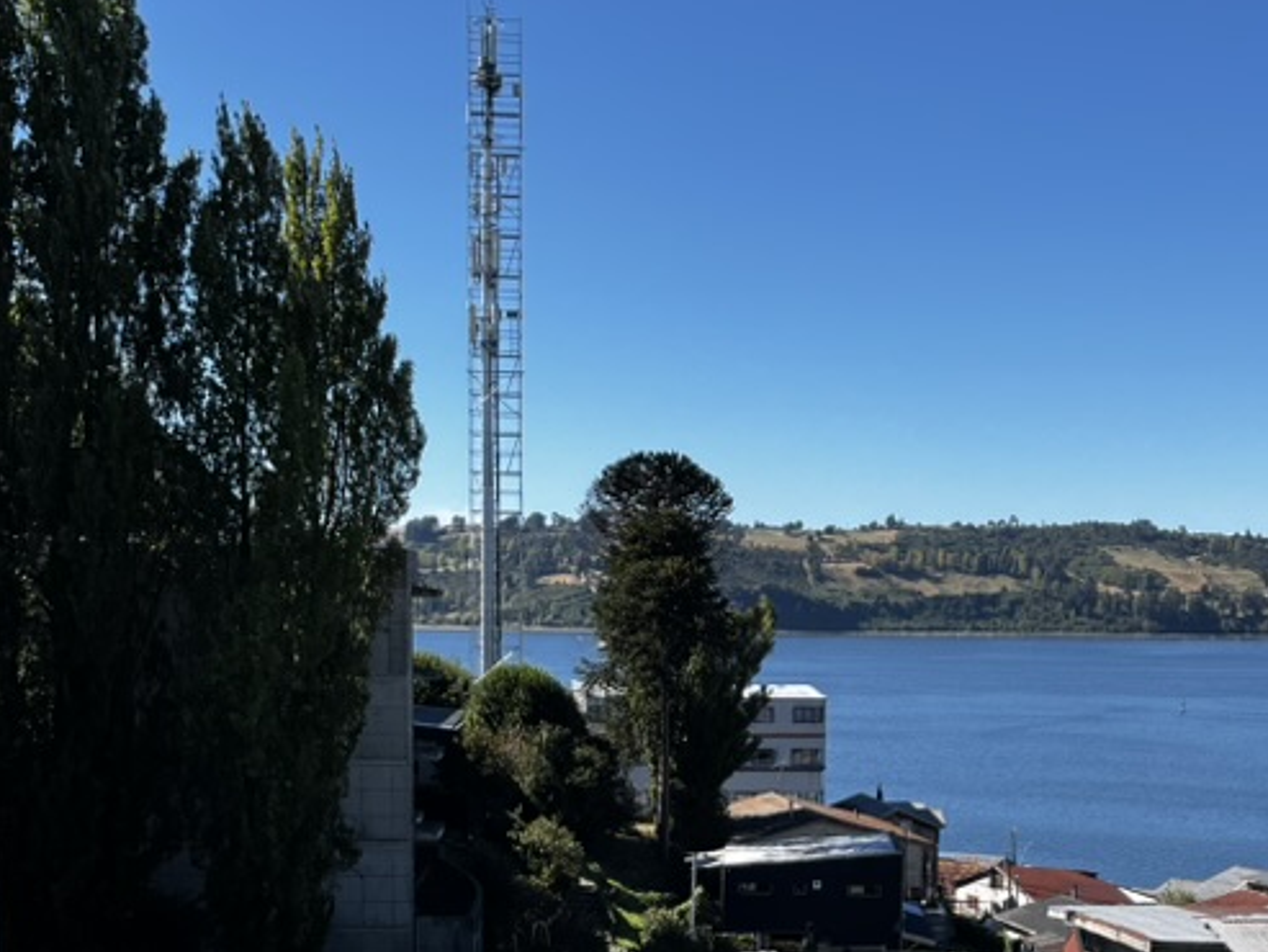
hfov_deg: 35.5
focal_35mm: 54
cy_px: 880
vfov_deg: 26.1
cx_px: 692
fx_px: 1979
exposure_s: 1/2062
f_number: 1.6
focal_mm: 5.1
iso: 50
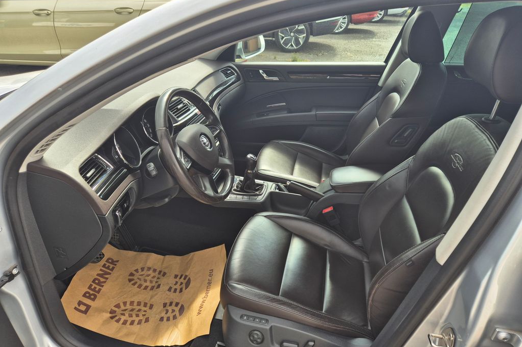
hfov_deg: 73.8
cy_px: 184
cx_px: 261
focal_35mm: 24
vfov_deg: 53.1
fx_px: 348
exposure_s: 1/180
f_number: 1.8
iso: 32
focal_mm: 5.4
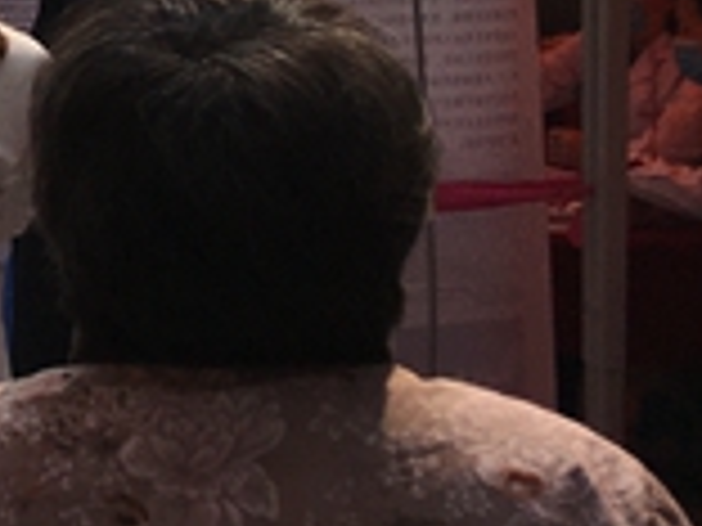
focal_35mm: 130
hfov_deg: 13.0
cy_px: -200
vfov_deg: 11.1
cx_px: -734
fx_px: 2636
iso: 25
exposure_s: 1/2849
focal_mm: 4.15
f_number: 2.2
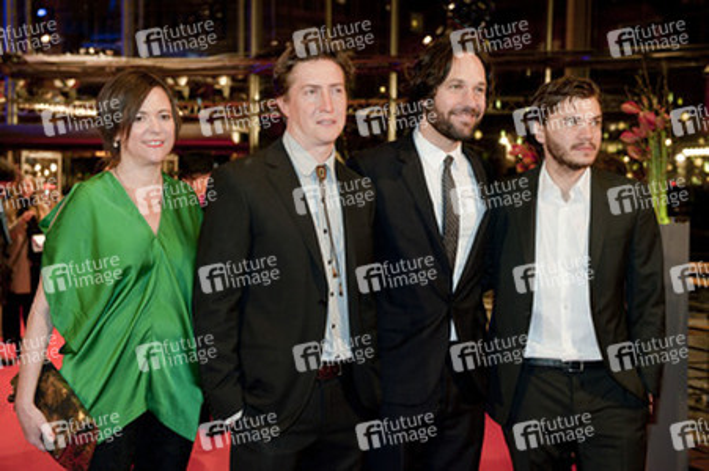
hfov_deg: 38.2
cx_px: 354
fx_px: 1023
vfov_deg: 26.0
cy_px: 236
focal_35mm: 52
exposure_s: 1/125
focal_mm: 52
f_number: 4.5
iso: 1000
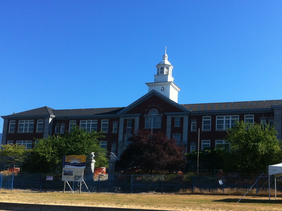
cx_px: 166
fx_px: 399
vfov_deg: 29.5
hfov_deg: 38.8
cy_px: 142
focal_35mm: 49
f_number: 2.8
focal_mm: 3.85
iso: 80
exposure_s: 1/794
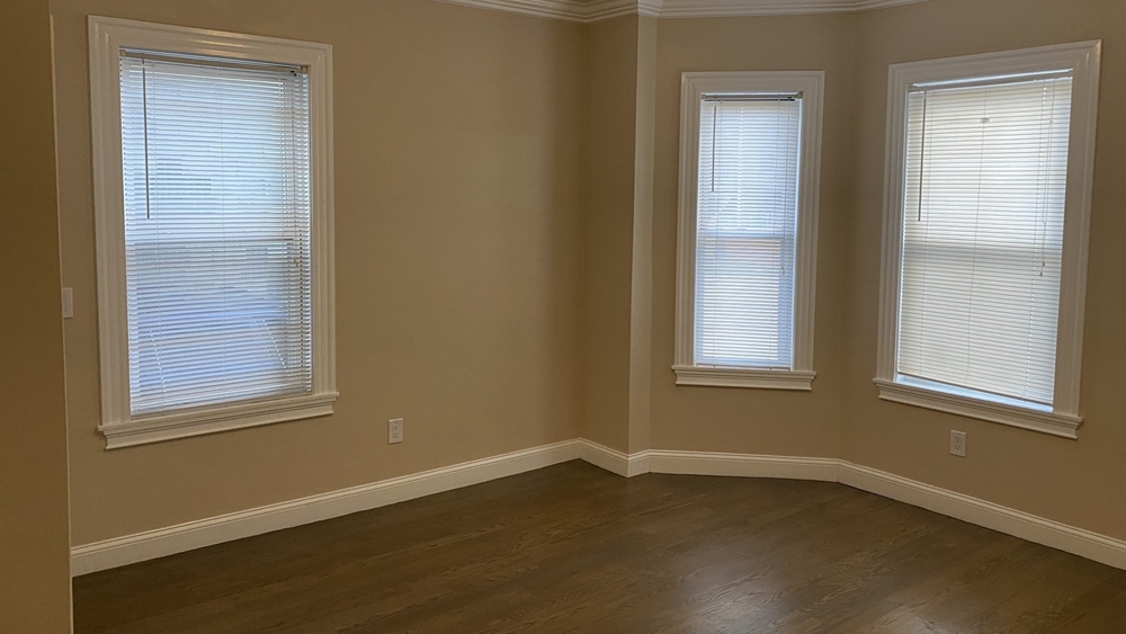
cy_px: 266
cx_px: 566
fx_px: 866
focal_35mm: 29
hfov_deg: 66.1
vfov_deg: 40.1
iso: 100
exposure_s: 1/63
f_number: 1.8
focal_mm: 4.25
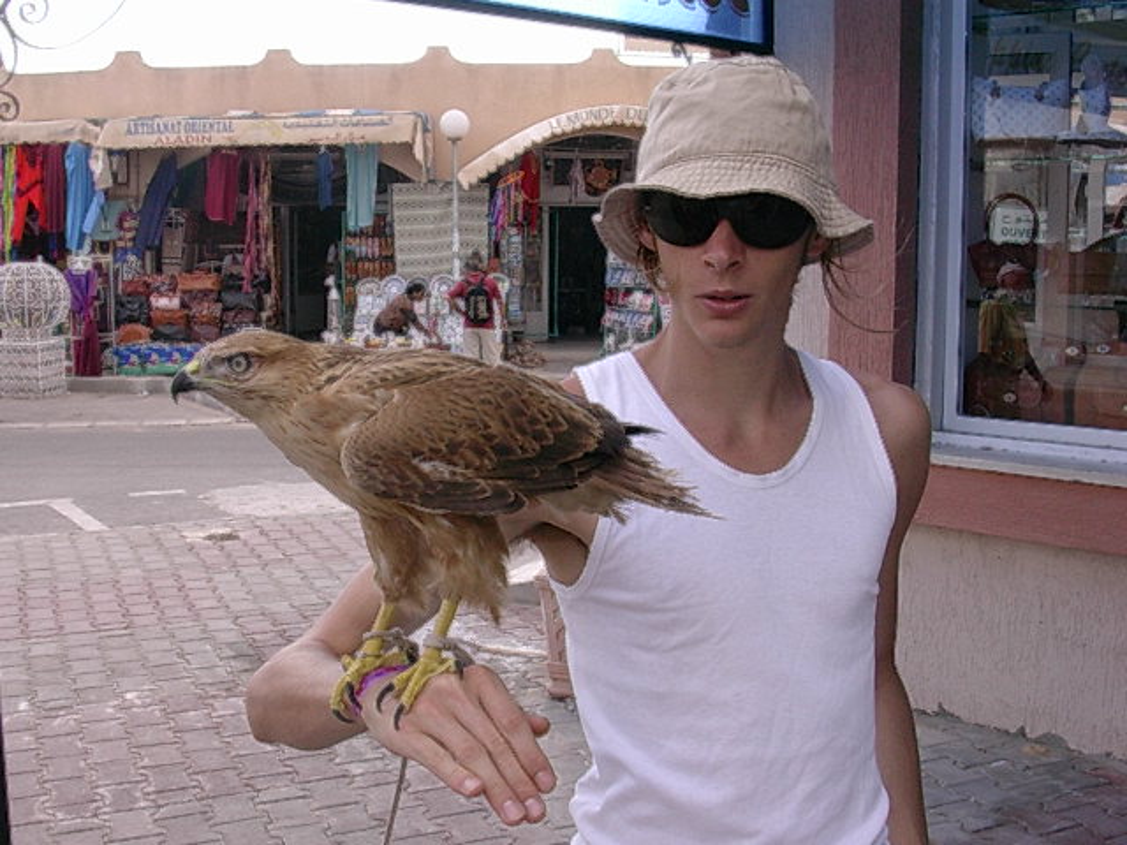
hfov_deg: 42.1
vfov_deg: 32.2
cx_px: 564
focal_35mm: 45
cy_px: 422
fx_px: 1465
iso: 70
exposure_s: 1/136
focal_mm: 6.7
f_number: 5.8
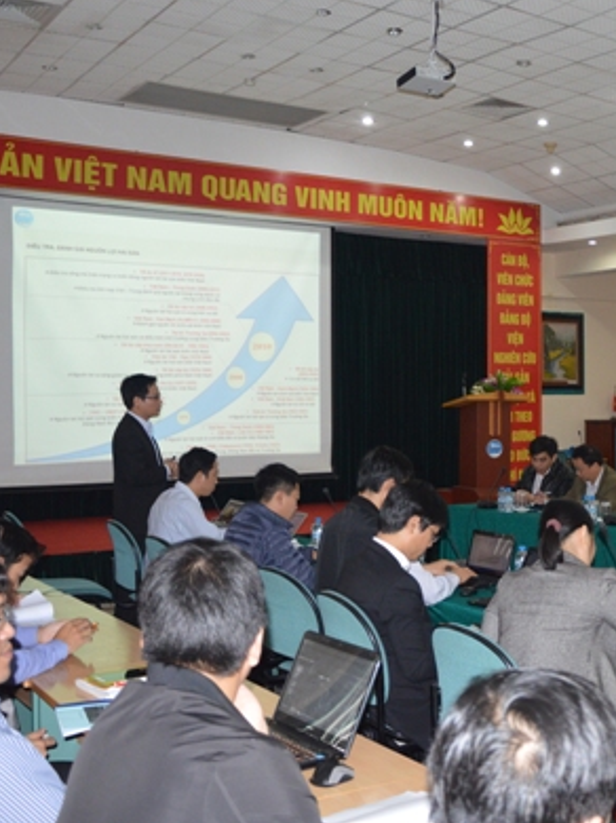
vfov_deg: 40.7
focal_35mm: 47
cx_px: 496
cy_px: 412
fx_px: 1110
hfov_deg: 30.2
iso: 1250
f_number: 3.8
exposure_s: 1/60
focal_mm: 21
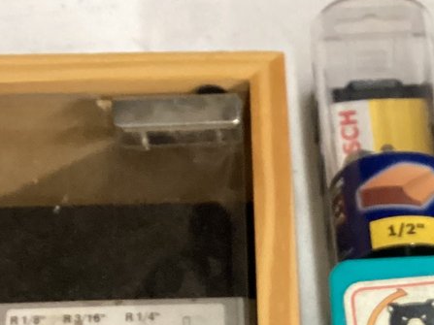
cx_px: 501
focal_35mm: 105
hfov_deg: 17.9
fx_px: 1316
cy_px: 512
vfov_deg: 13.2
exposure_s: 1/30
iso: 500
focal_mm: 3.3
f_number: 2.4
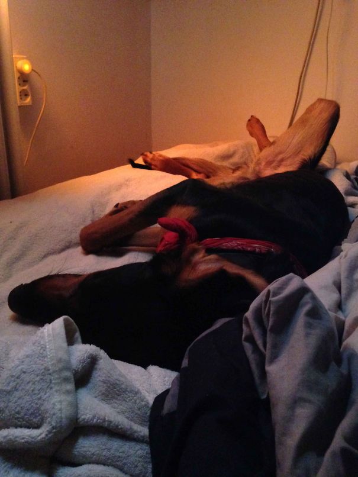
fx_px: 455
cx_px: 179
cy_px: 238
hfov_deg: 43.0
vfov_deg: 55.3
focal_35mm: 33
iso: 800
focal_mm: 4.12
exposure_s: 1/15
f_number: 2.4
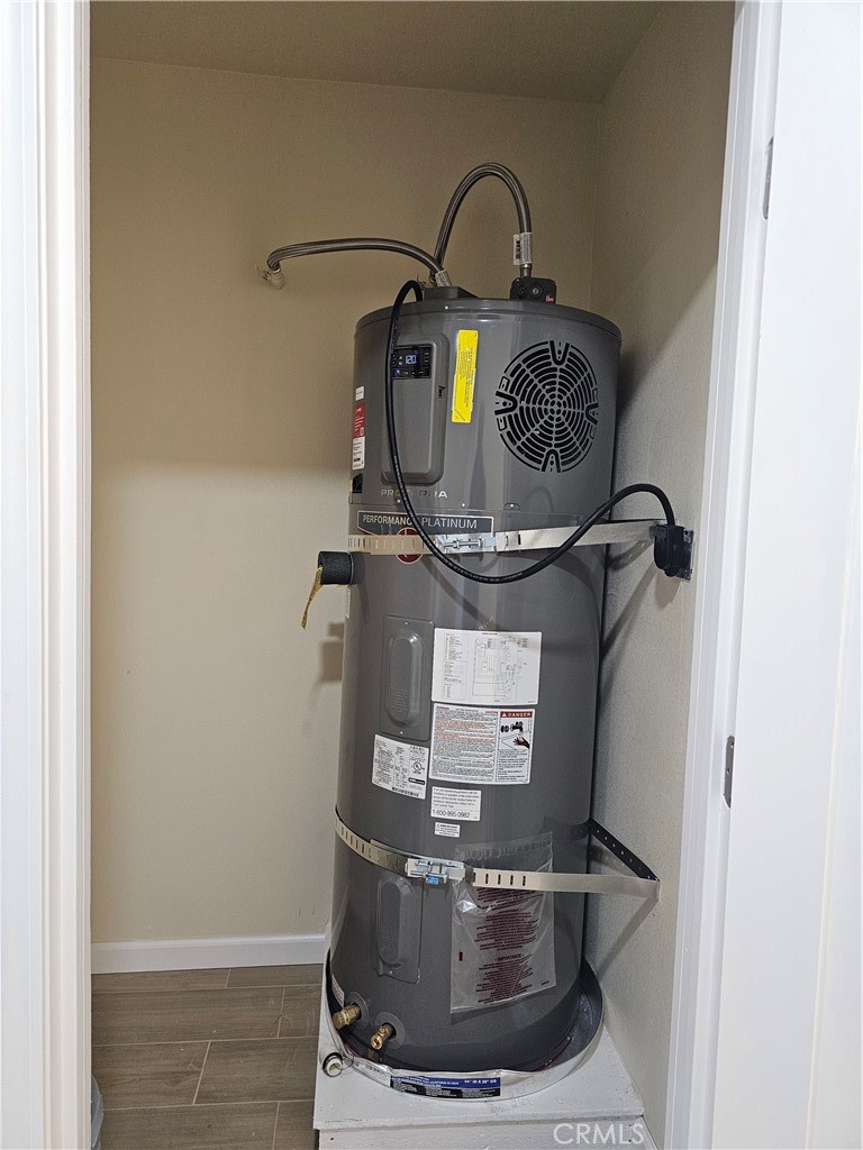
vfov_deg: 73.9
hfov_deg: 58.9
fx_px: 765
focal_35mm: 23
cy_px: 575
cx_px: 432
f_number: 1.7
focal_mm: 6.3
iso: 500
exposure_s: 1/120
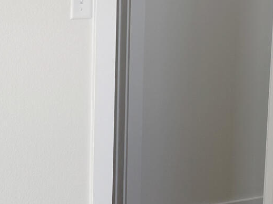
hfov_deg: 14.2
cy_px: 158
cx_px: 140
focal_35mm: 139
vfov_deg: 10.6
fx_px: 1096
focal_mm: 6.76
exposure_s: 1/756
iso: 80
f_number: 1.78
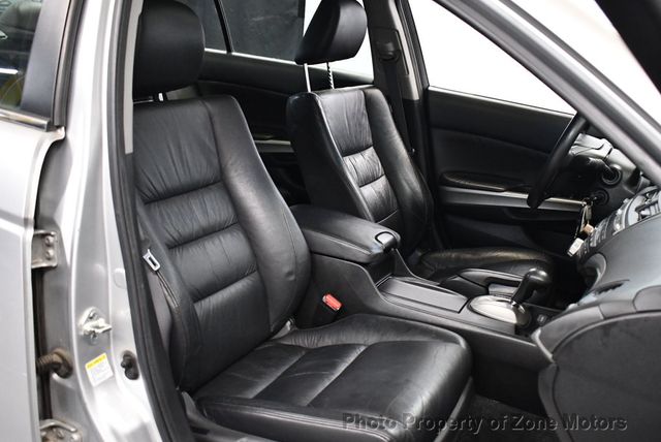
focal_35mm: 36
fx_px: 662
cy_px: 221
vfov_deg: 36.9
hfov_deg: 53.1
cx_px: 330
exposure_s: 1/100
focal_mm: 18
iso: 3200
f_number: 3.5
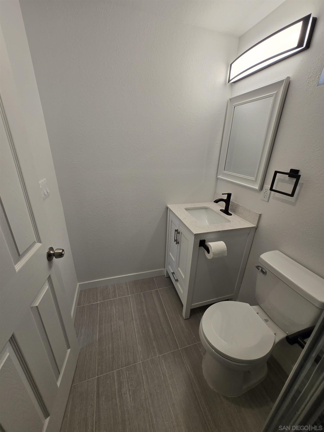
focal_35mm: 13
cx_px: 162
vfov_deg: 106.2
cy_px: 216
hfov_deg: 89.9
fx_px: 162
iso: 32
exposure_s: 1/60
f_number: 2.2
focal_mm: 1.7
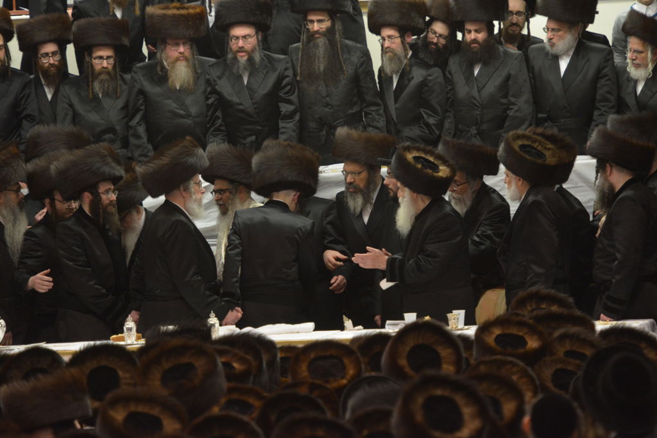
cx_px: 328
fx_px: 5110
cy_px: 219
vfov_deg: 4.9
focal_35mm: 280
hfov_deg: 7.4
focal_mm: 280
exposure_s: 1/125
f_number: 5.6
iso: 2200
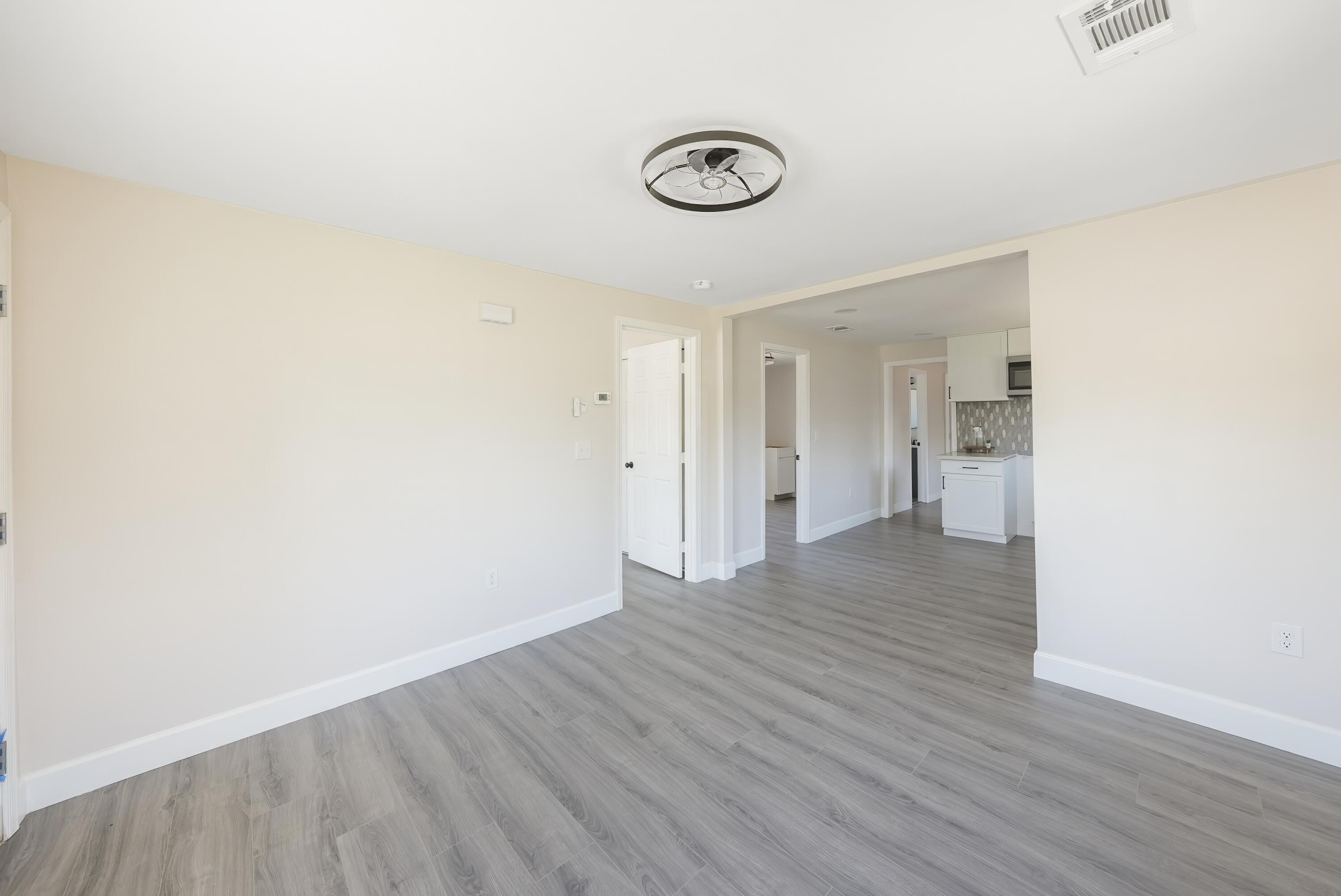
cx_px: 670
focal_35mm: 12
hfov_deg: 112.6
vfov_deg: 90.1
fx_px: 447
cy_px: 448
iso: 640
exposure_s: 1/30
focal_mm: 12
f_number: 9
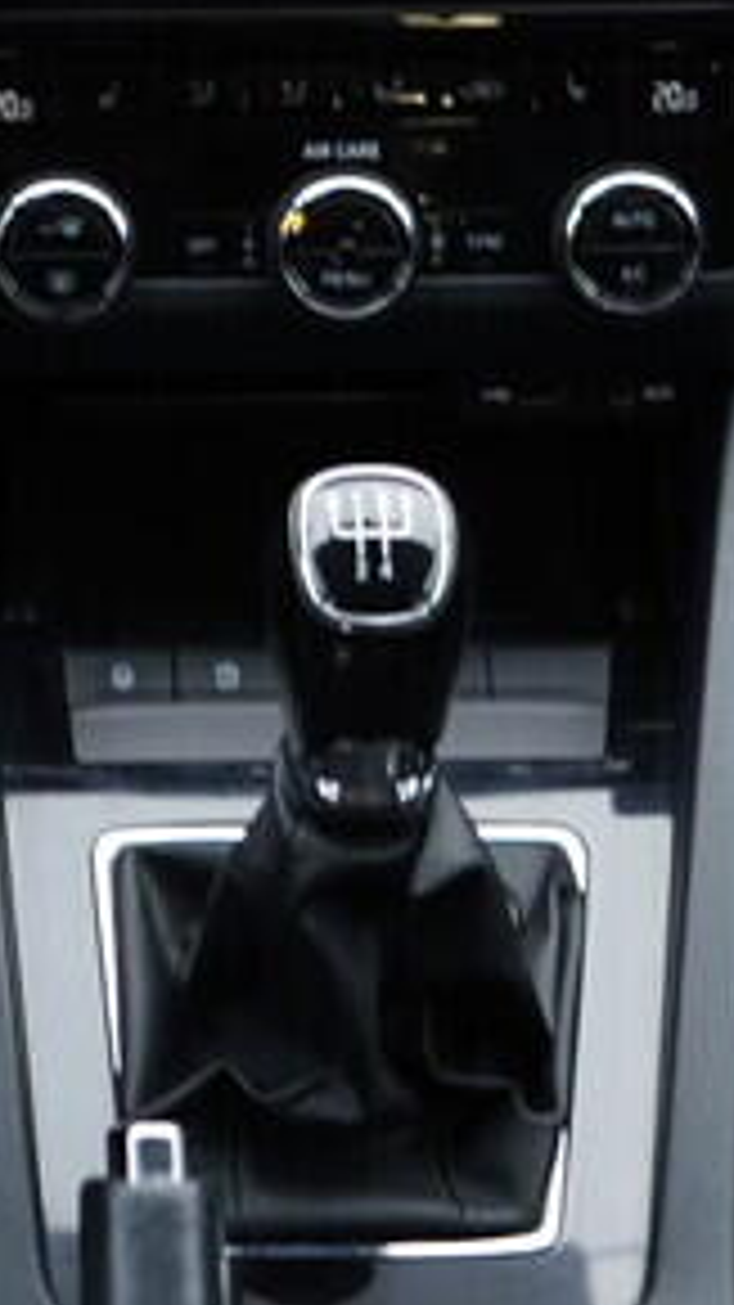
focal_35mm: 133
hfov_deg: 9.0
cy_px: 34
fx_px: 4605
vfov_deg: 15.9
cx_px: -81
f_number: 2.8
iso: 200
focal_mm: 24
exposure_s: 1/40
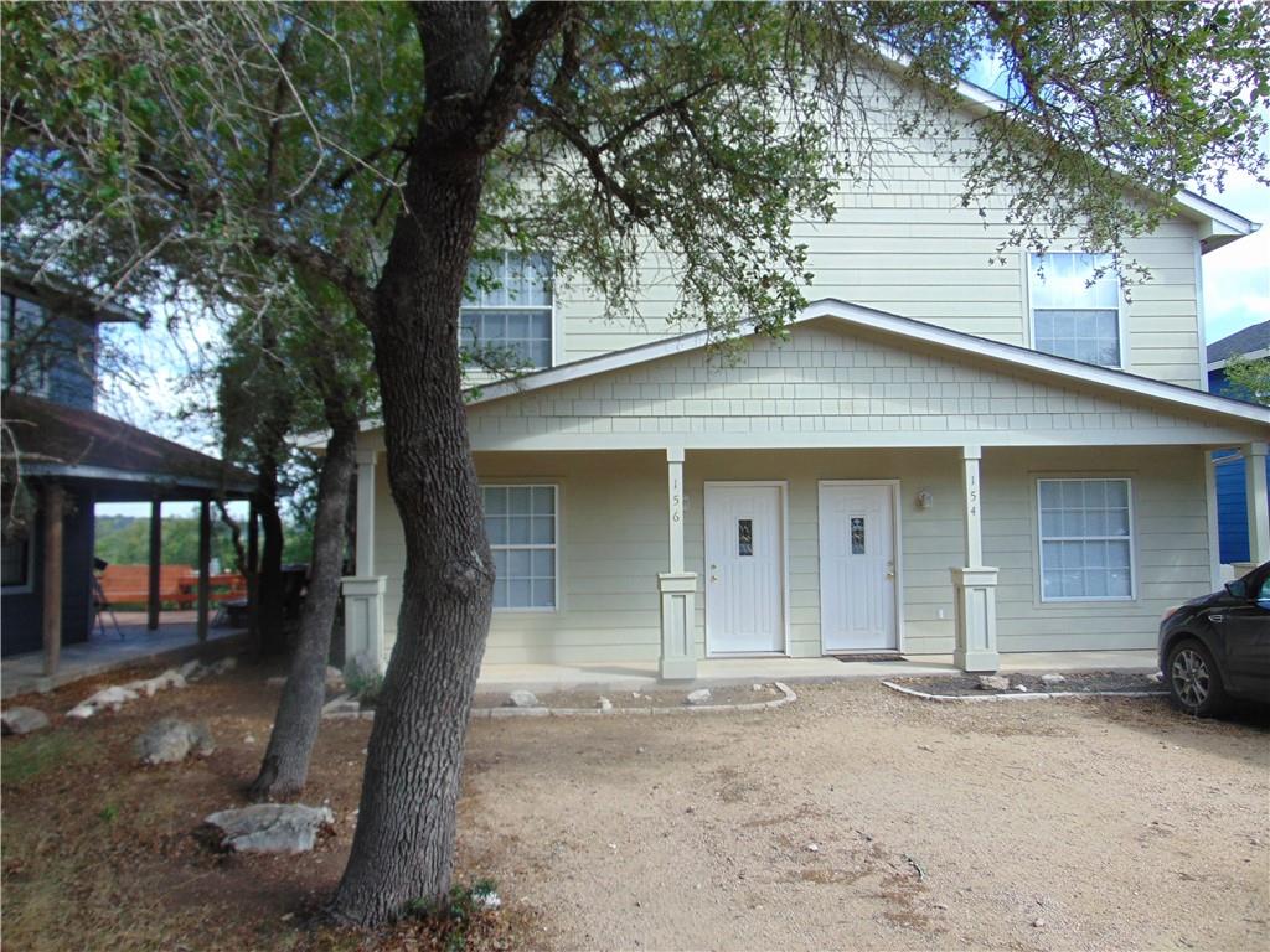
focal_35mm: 25
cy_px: 476
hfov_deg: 69.4
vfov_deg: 54.9
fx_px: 917
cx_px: 635
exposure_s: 1/500
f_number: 3
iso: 80
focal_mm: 4.5
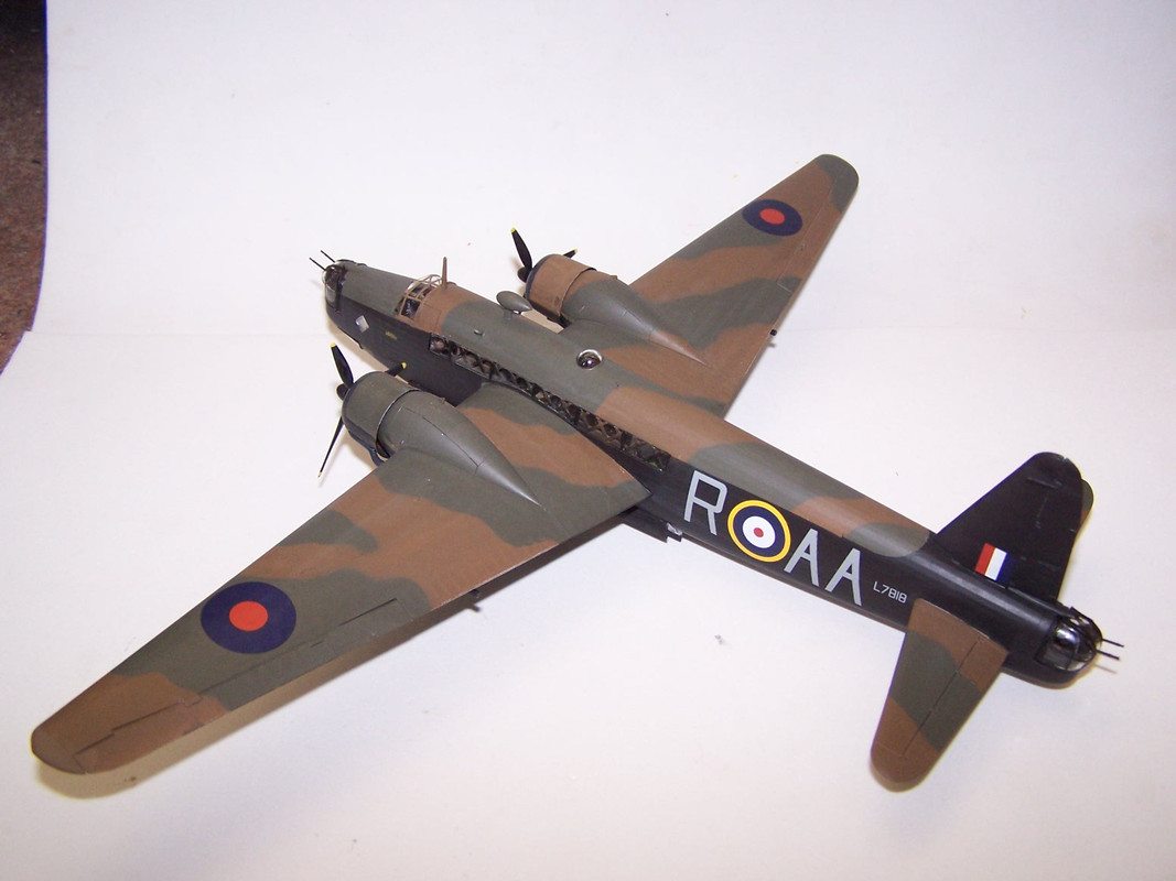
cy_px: 440
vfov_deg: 37.7
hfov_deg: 49.0
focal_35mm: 38
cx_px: 588
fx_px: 1291
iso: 140
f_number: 2.8
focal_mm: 6.3
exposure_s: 1/60
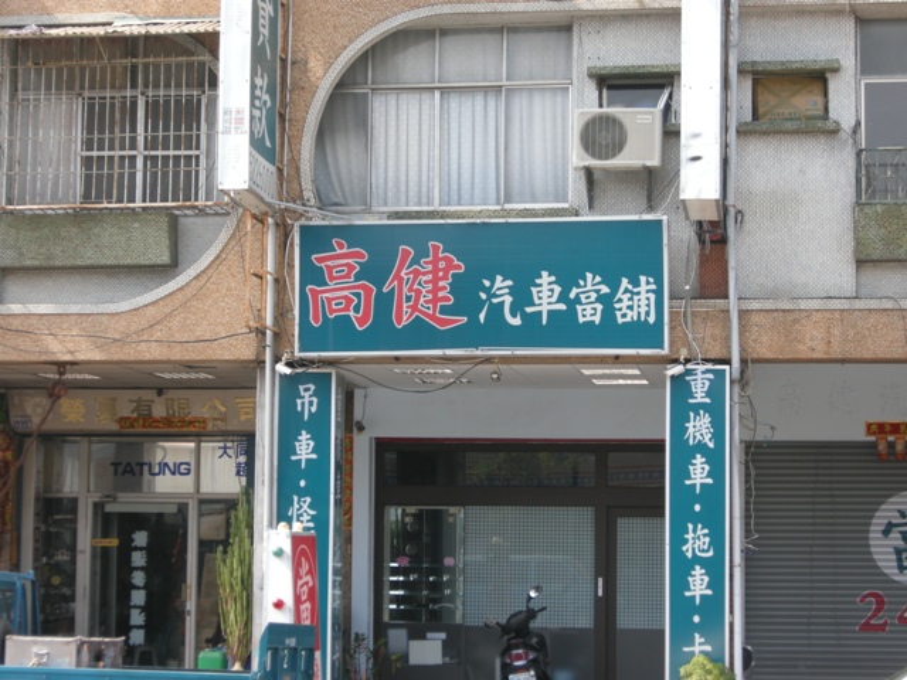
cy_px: 340
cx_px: 454
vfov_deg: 17.0
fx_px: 2280
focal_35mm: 87
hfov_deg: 22.5
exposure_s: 1/120
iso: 64
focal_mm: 18.6
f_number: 4.3
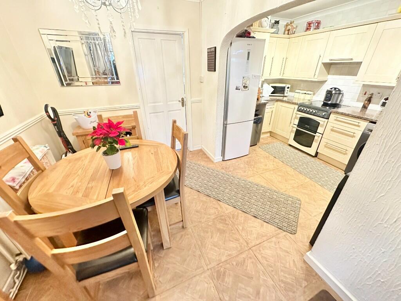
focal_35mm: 14
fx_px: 162
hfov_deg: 102.1
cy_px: 150
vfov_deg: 85.7
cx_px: 200
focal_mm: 2.22
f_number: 2.2
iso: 1000
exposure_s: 1/50
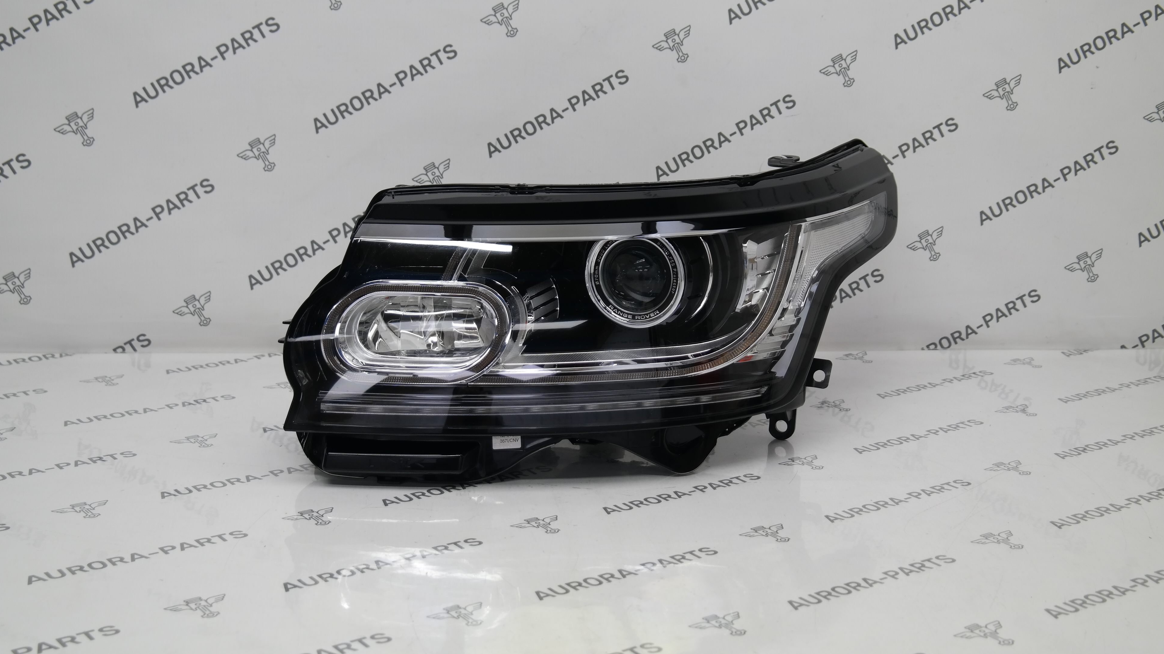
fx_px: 1728
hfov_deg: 37.2
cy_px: 284
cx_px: 586
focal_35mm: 56
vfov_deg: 21.4
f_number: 4.5
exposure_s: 1/50
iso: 200
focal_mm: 35
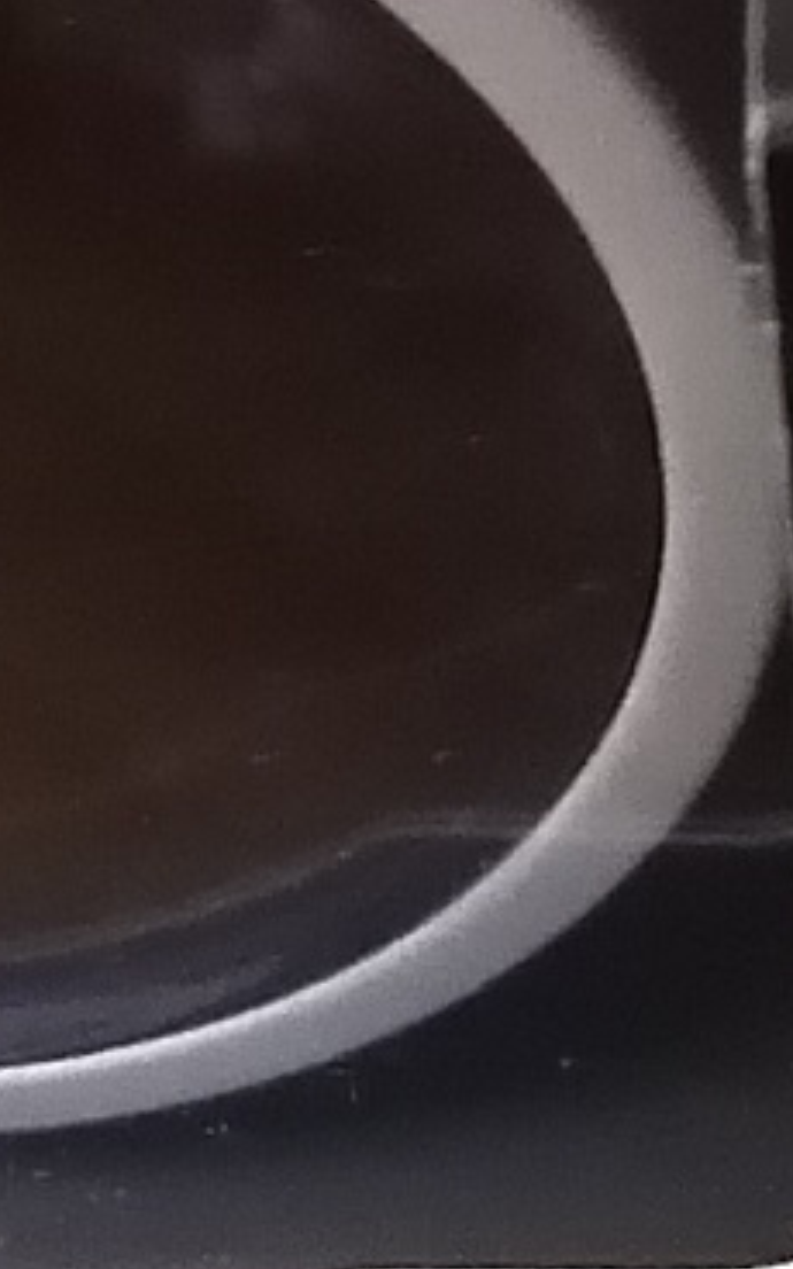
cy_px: -1424
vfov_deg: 9.0
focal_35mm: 218
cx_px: 152
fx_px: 7538
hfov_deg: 6.0
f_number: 1.8
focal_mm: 4.75
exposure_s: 1/16.7
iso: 1250
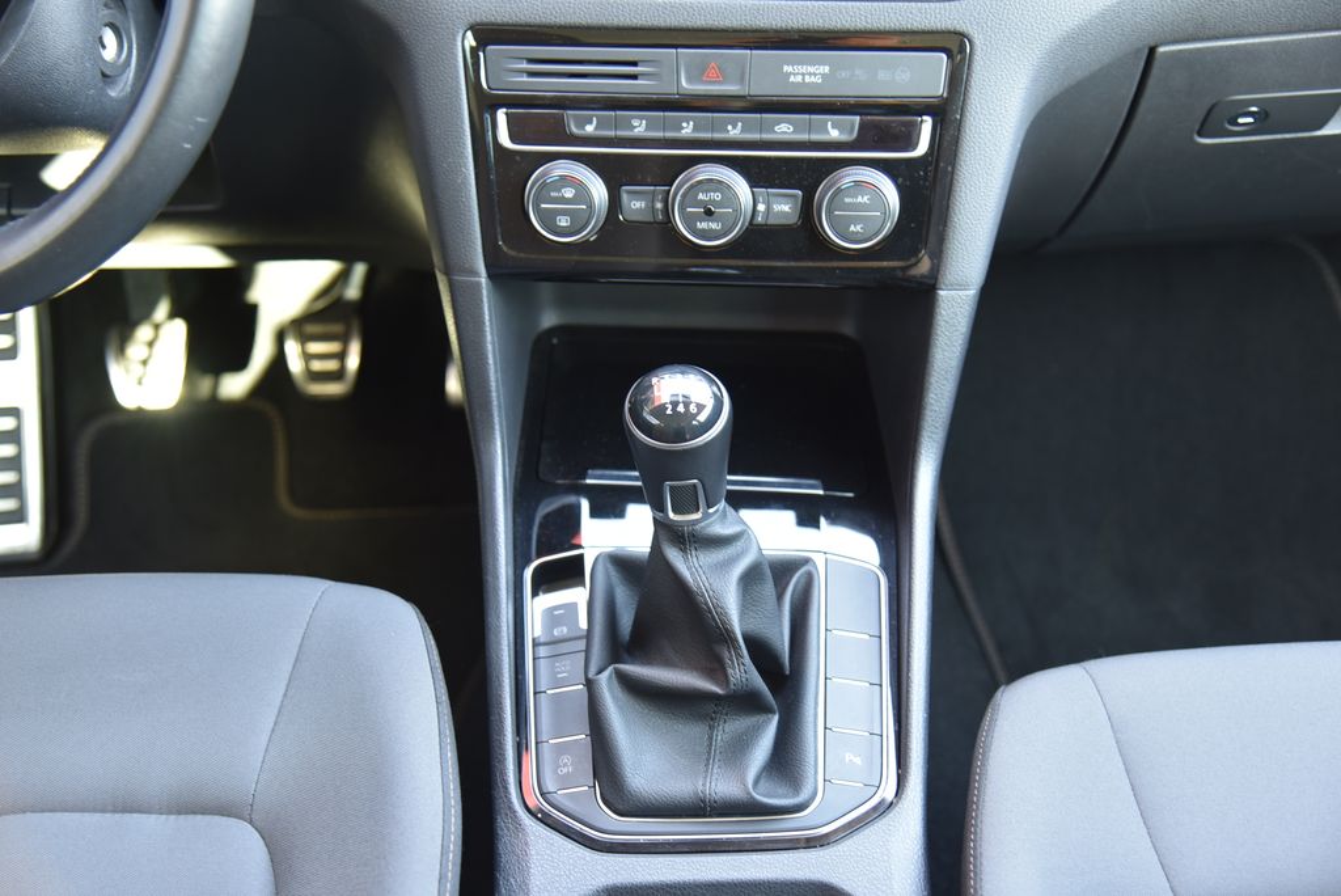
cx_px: 670
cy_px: 448
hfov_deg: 41.1
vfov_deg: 28.1
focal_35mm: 48
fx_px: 1789
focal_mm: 48
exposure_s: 1/13
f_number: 4
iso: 500
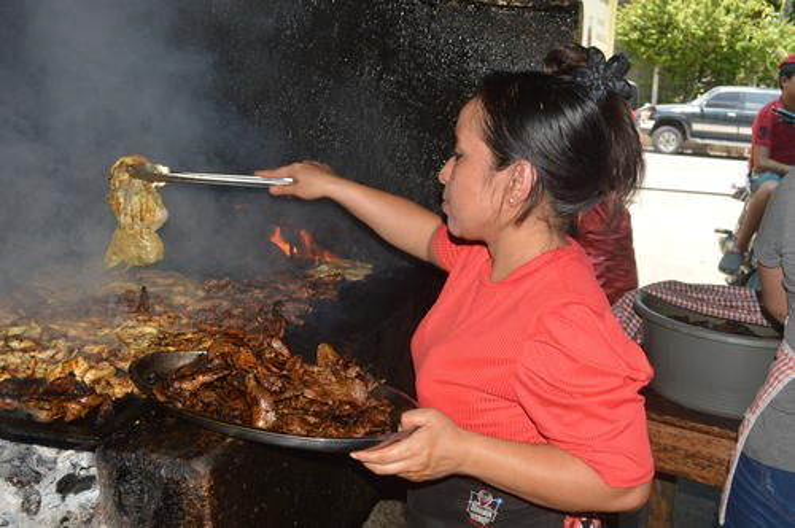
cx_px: 398
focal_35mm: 42
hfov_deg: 46.5
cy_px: 264
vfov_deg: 31.8
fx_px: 926
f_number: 8
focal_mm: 28
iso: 200
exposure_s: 1/125
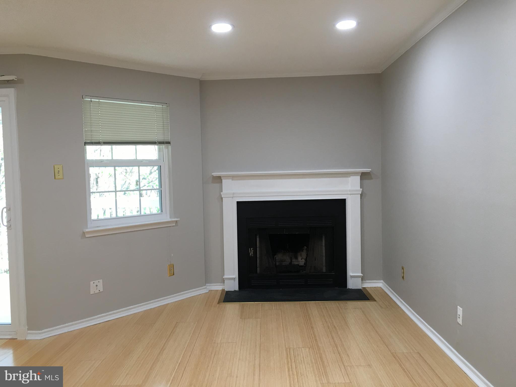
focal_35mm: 29
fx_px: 432
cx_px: 258
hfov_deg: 61.7
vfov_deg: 48.2
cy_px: 194
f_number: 2.2
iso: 25
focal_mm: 4.15
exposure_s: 1/15
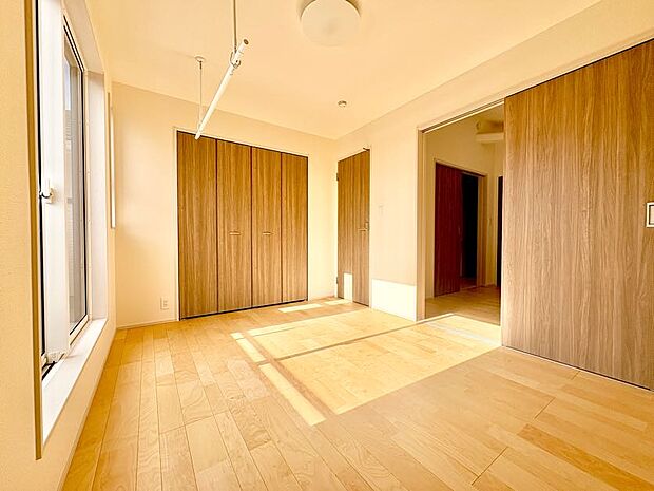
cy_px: 246
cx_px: 327
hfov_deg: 102.1
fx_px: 265
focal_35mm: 14
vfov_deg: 85.7
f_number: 2.2
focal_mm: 2.22
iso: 40
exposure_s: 1/763
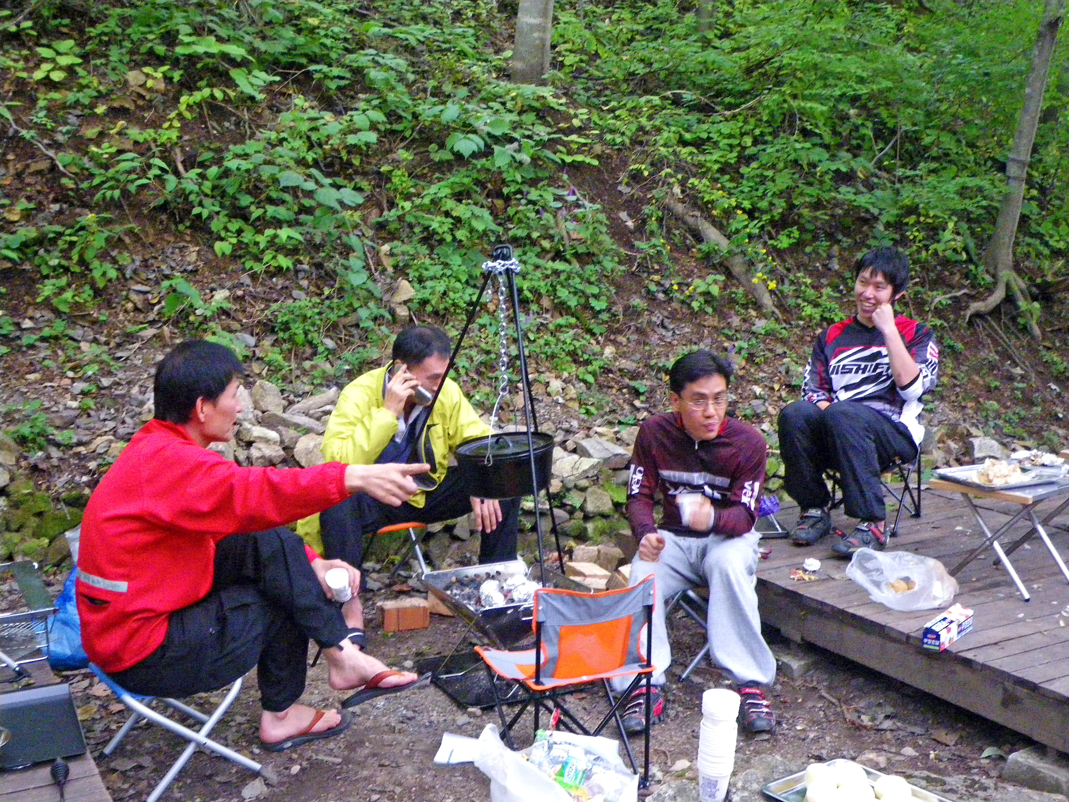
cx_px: 534
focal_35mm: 42
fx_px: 1297
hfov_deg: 44.8
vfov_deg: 34.3
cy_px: 401
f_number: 4.2
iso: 800
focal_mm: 7.5
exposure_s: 1/20
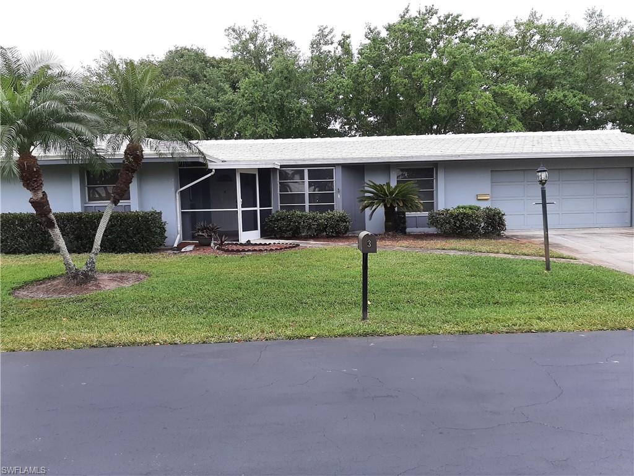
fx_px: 476
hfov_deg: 67.3
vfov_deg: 53.1
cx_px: 317
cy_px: 238
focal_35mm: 26
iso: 40
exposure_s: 1/826
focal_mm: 3.93
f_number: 1.7
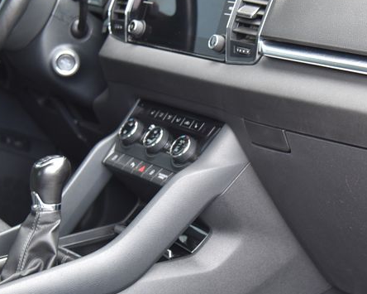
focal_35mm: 104
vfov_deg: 14.8
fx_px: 1129
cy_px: 99
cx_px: 279
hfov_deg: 18.3
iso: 500
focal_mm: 48
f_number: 4
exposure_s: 1/50
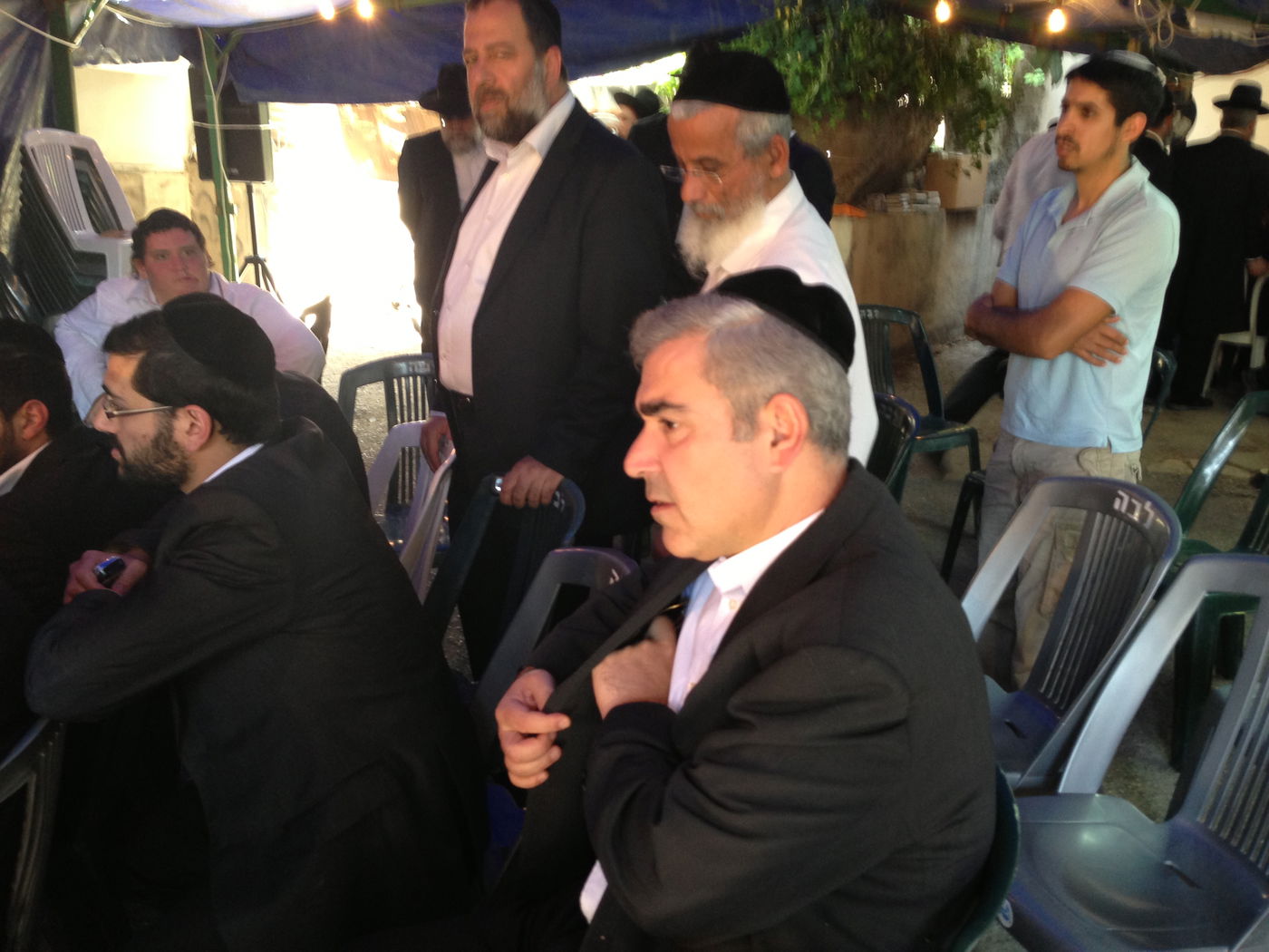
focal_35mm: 33
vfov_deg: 42.9
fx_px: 1210
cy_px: 476
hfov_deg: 55.4
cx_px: 634
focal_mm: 4.13
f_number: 2.4
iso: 100
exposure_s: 1/20
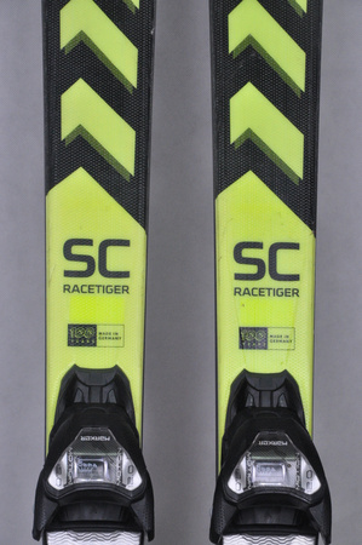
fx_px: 2381
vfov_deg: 13.1
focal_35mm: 158
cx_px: 181
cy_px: 272
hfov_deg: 8.7
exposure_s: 1/125
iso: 3200
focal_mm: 105
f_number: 9.5
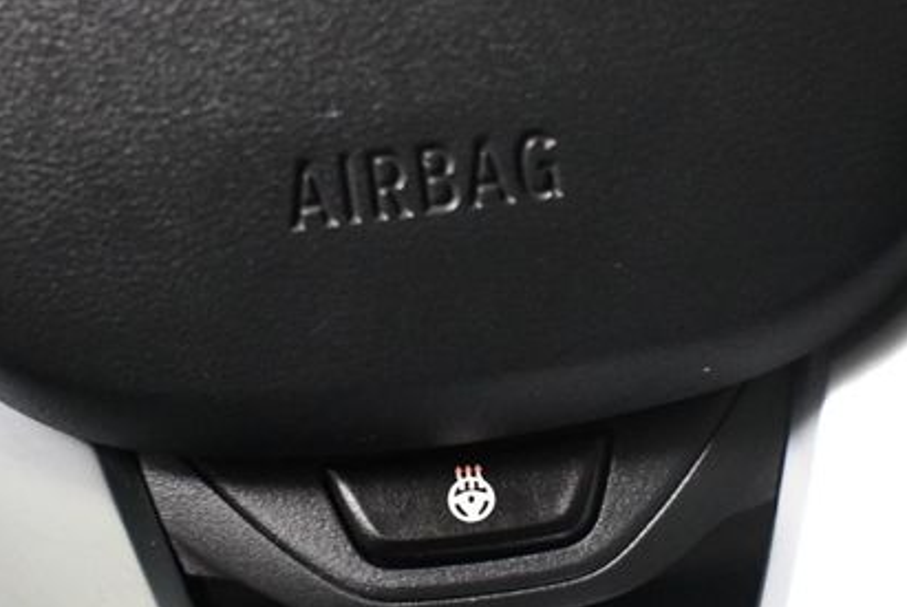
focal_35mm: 81
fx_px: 2043
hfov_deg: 25.0
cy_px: 466
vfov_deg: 16.8
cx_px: 490
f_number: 4
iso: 6400
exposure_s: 1/60
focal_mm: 26
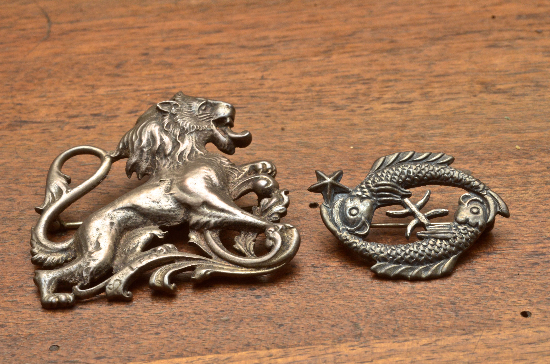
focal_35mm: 82
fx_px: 1258
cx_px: 275
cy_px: 182
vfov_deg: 16.5
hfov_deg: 24.7
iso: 800
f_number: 16
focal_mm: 55
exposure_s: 1/125
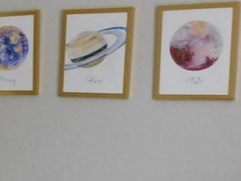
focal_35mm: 117
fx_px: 815
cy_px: 180
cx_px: -233
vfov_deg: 12.5
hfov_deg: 14.2
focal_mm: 4.3
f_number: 3.3
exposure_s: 1/30
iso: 400
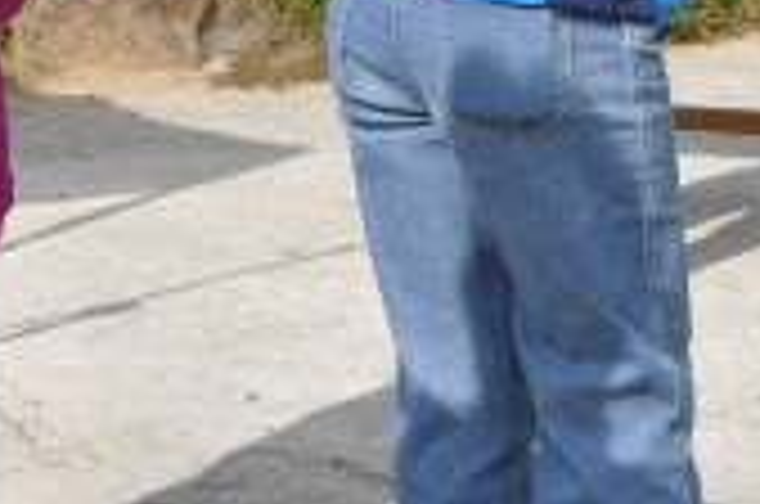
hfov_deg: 7.2
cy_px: -25
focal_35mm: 284
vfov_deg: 4.8
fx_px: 5984
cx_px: 814
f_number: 10
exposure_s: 1/400
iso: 200
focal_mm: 40
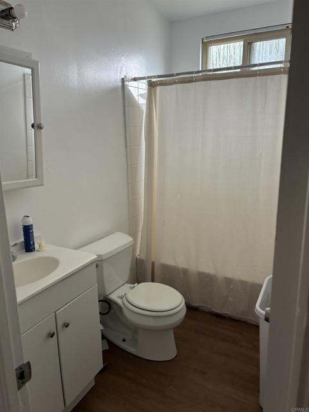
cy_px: 206
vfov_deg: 67.3
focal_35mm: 26
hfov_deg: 53.1
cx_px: 154
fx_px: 309
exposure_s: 1/83
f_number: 1.6
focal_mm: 5.96
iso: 125
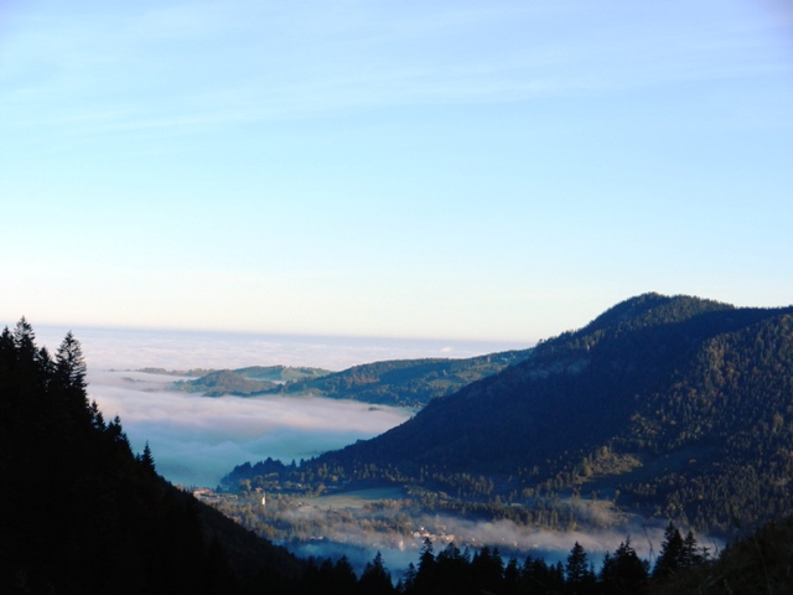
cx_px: 396
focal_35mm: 91
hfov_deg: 21.5
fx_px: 2085
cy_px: 298
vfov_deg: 16.2
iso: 160
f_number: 4.9
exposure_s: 1/640
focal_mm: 16.3
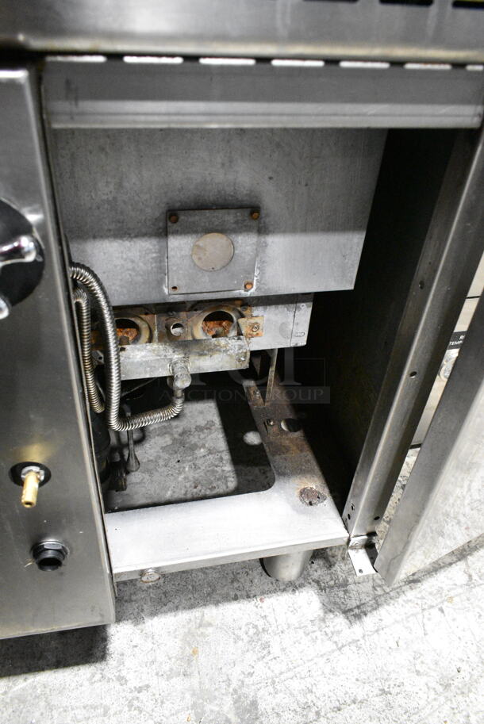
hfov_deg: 48.0
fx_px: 544
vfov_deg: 67.3
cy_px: 362
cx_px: 242
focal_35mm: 27
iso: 6400
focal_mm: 18
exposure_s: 1/100
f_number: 6.3
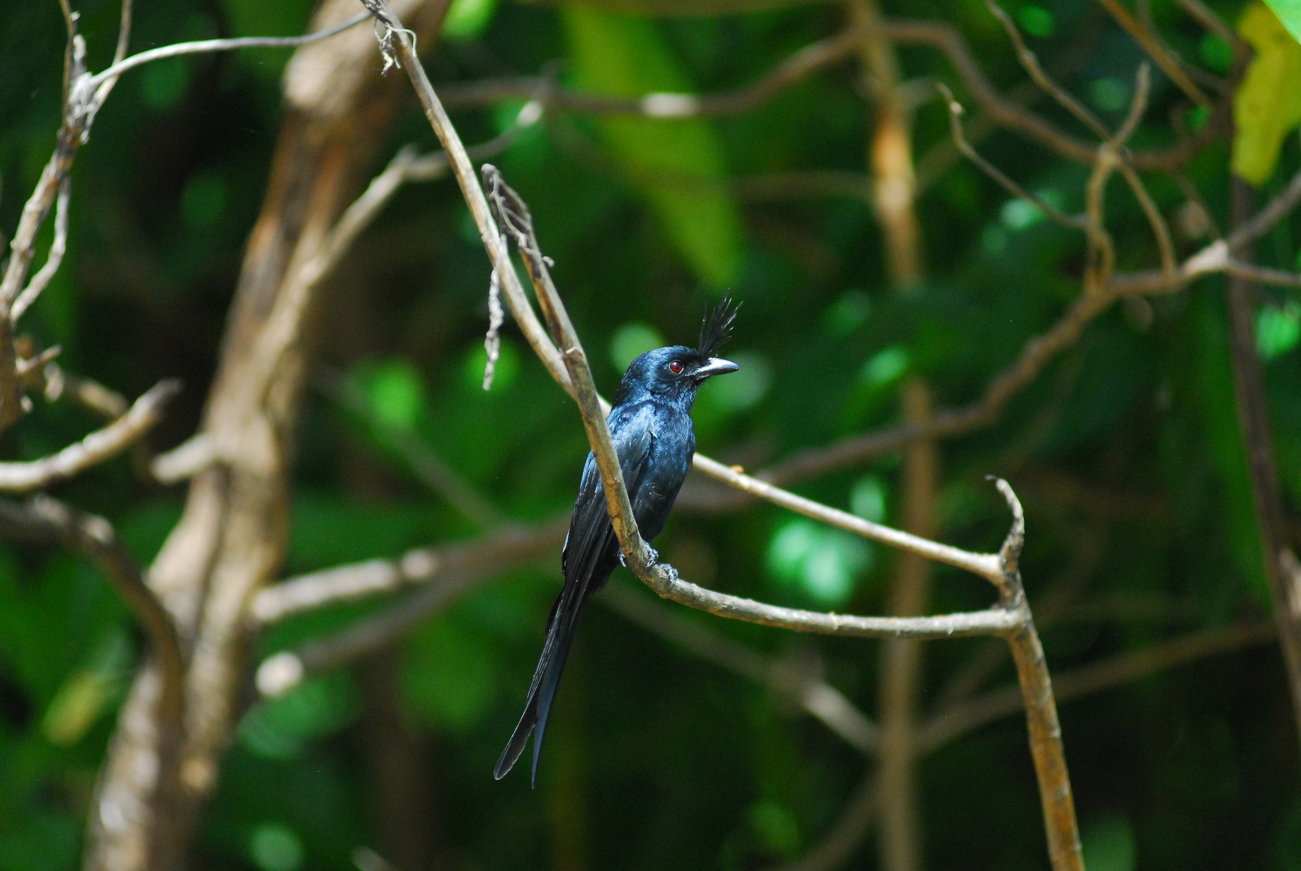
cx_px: 650
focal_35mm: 300
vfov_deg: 4.6
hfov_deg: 6.9
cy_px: 436
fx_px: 10853
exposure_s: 1/3200
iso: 800
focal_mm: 200
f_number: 2.8
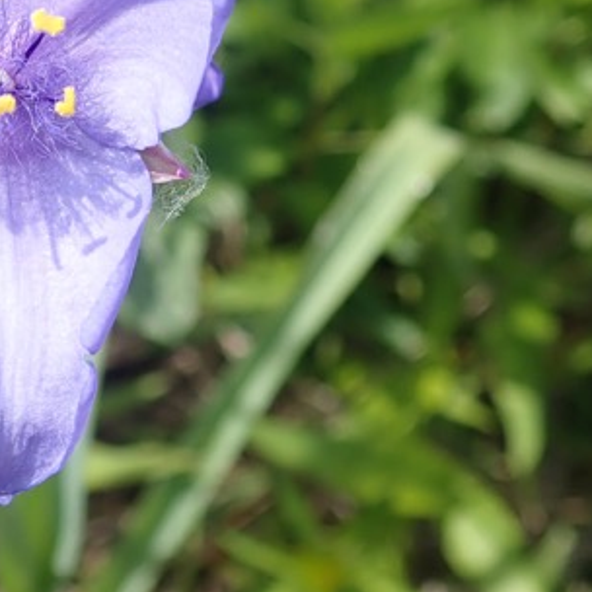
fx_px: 1296
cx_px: -19
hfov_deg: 24.4
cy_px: 78
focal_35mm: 67
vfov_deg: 25.1
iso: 100
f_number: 6.3
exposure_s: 1/125
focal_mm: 5.5
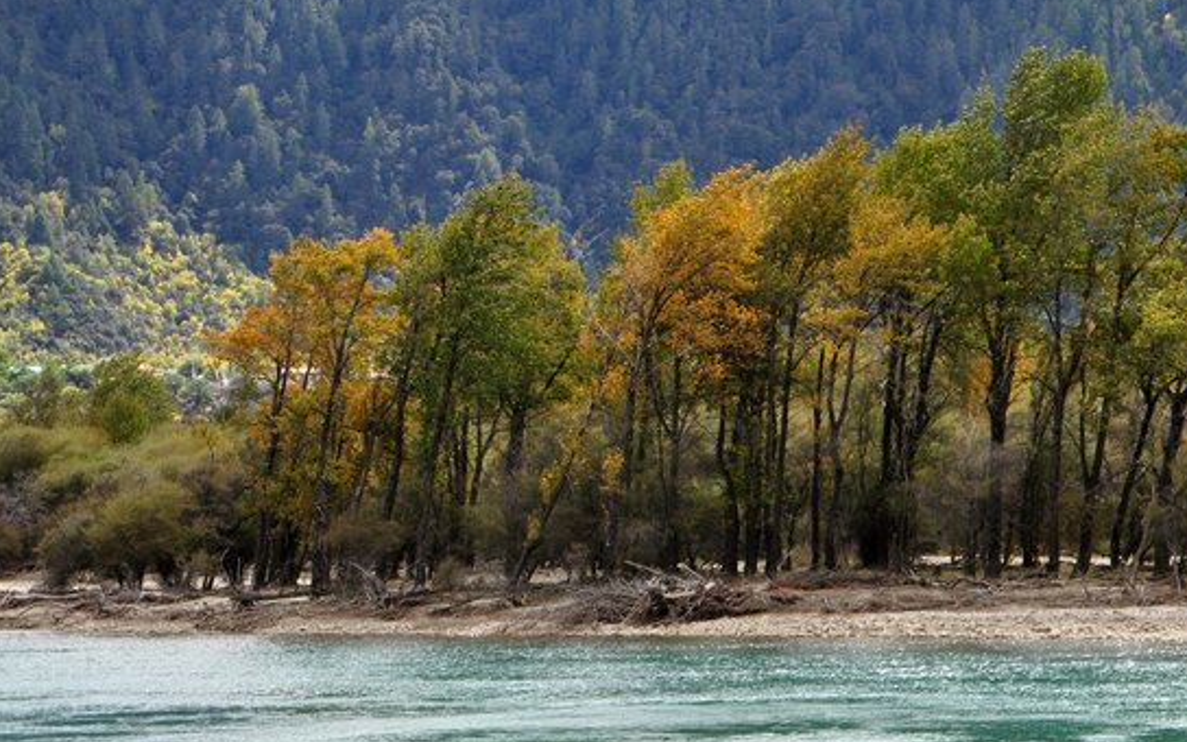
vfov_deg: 10.2
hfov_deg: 16.3
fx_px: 4141
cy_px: 431
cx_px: 687
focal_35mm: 128
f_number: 14
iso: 200
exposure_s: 1/60
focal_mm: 60
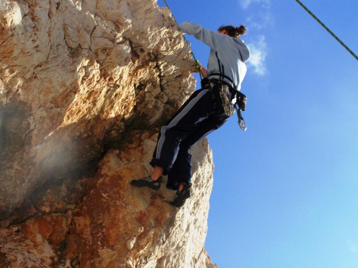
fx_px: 693
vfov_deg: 21.9
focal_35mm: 67
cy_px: 134
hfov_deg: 29.0
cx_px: 179
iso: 64
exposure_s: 1/320
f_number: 4.5
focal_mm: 11.1
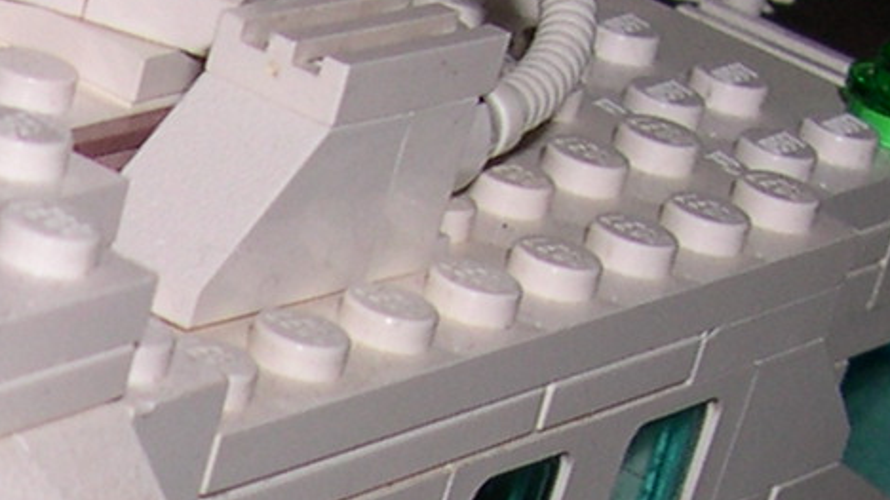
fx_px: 4742
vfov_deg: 5.8
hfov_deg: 10.2
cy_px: 1150
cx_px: -595
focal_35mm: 201
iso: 100
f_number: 7.6
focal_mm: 8
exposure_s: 1/60
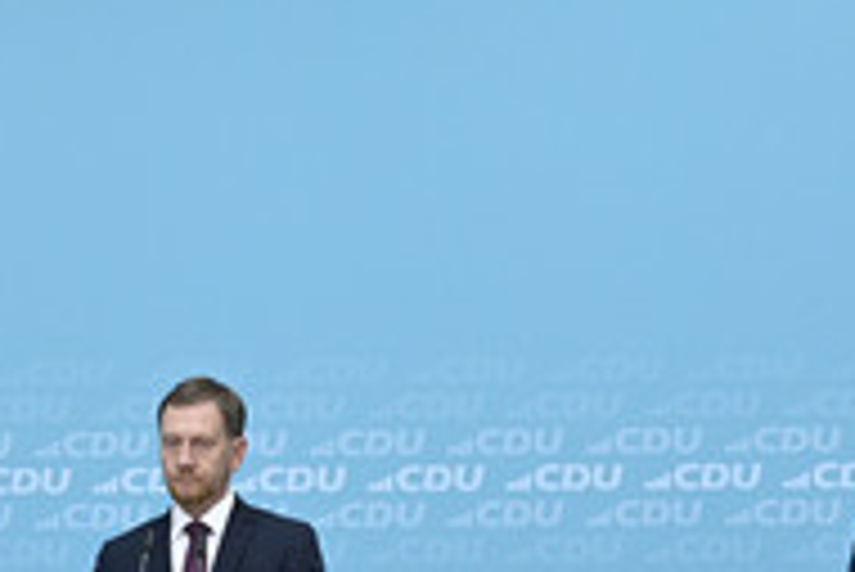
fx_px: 5633
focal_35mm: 237
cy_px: 577
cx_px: 227
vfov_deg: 5.8
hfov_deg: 8.7
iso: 5000
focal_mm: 100
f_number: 7.1
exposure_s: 1/500
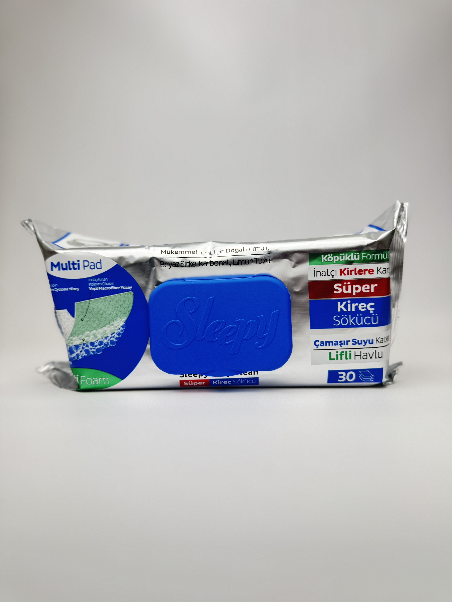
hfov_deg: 56.8
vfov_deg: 71.6
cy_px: 301
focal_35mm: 24
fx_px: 418
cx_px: 226
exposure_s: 1/123
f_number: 1.78
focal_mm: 6.76
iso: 80
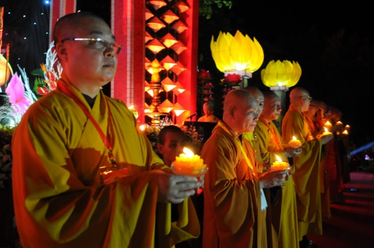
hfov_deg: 53.6
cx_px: 204
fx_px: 370
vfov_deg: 37.1
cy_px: 127
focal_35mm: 36
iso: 1000
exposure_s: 1/25
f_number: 2.8
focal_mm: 19
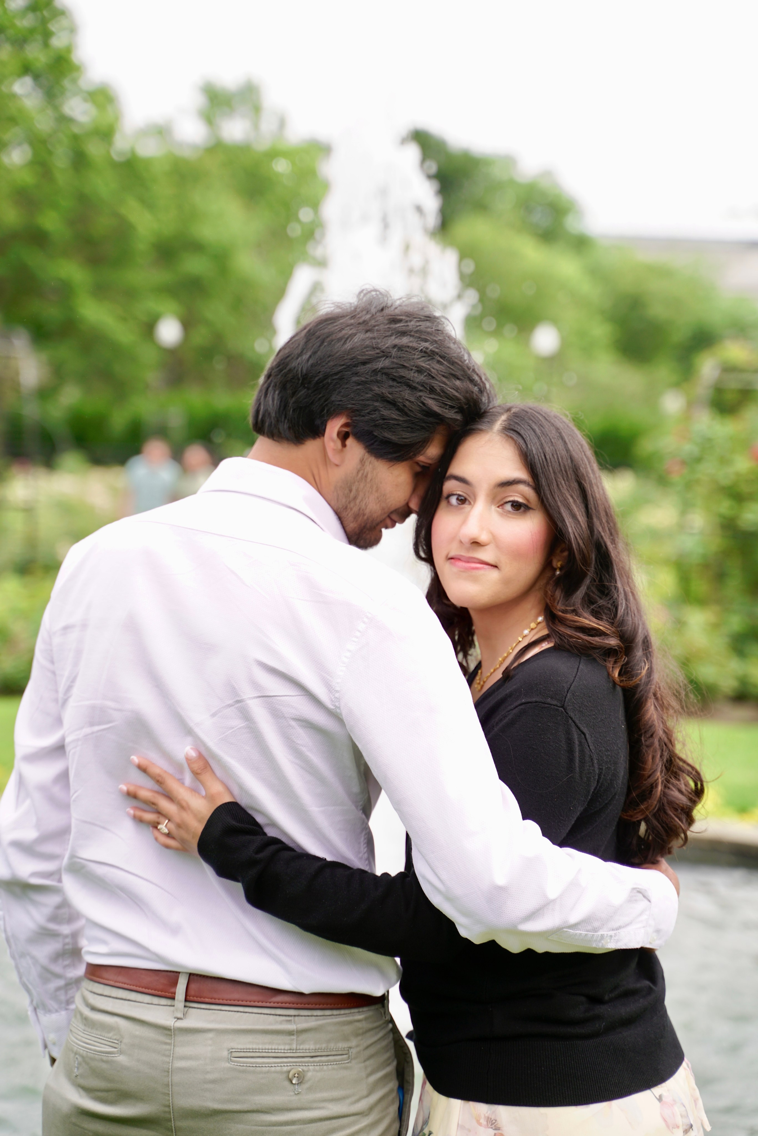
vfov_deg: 27.0
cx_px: 379
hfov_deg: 18.2
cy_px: 568
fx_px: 2368
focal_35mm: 75
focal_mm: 75
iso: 100
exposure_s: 1/250
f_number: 3.5
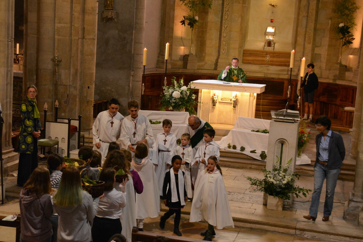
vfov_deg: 19.7
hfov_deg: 29.2
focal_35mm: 69
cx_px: 153
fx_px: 696
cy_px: 133
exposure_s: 1/60
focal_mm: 38
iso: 3200
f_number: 4.8
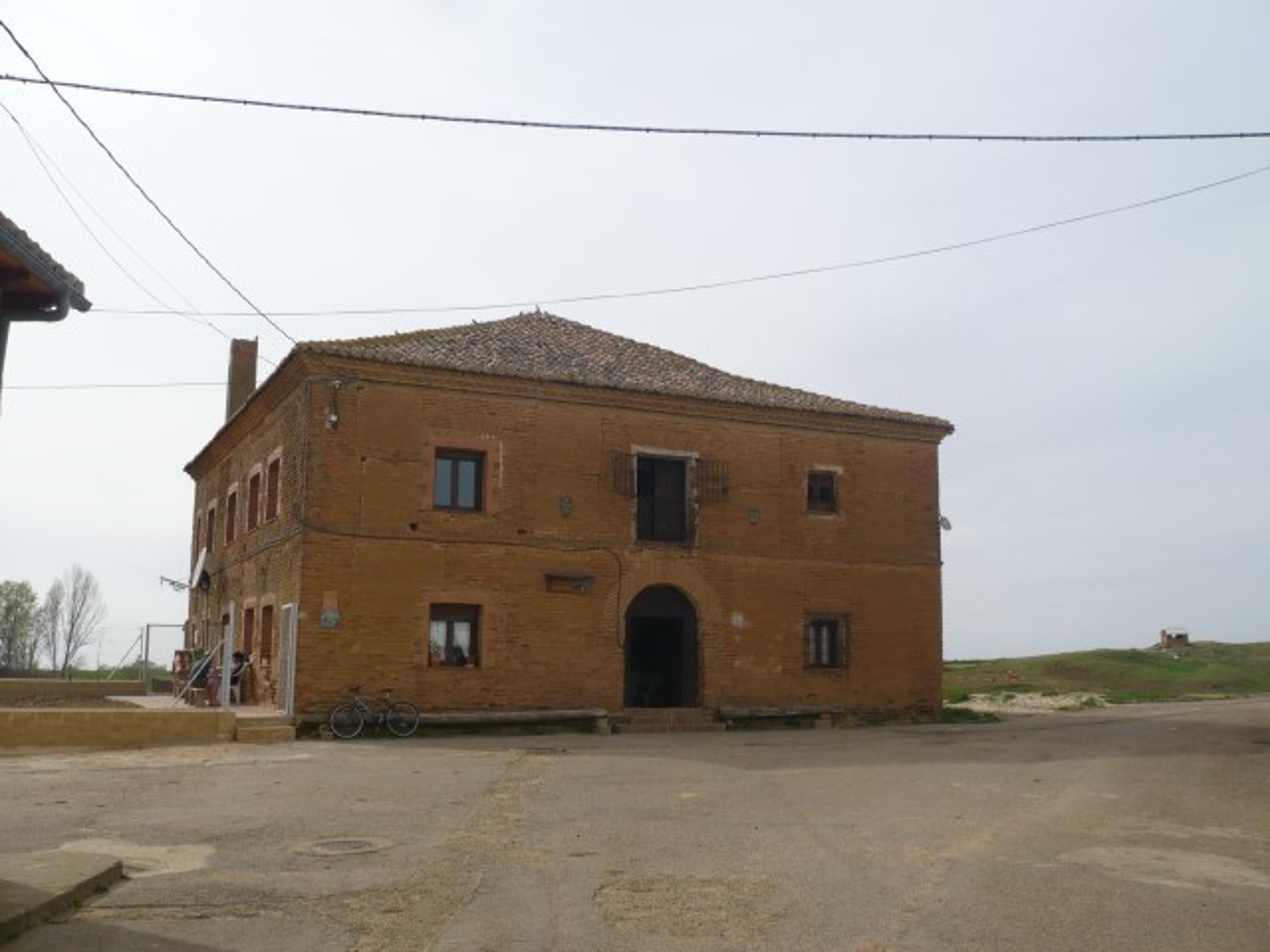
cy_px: 476
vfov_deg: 40.7
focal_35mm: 35
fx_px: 1284
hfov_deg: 52.6
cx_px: 635
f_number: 8
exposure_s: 1/250
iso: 100
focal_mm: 5.8
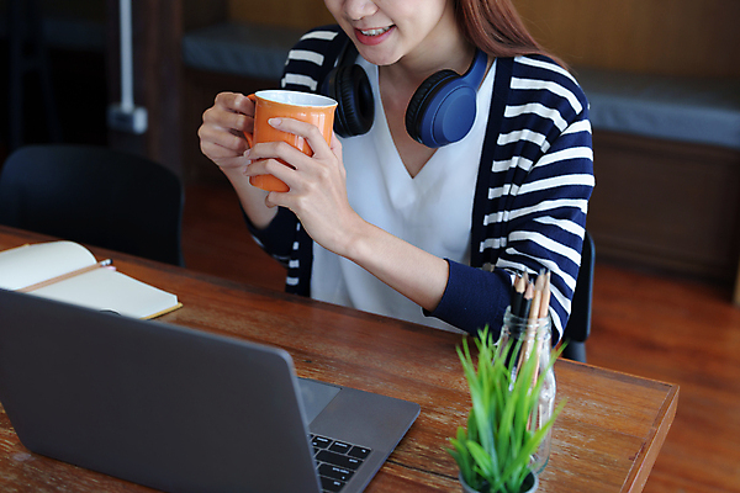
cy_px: 246
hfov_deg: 39.6
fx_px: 1028
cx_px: 370
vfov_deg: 27.0
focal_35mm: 50
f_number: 3.2
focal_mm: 50
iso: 160
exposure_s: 1/100
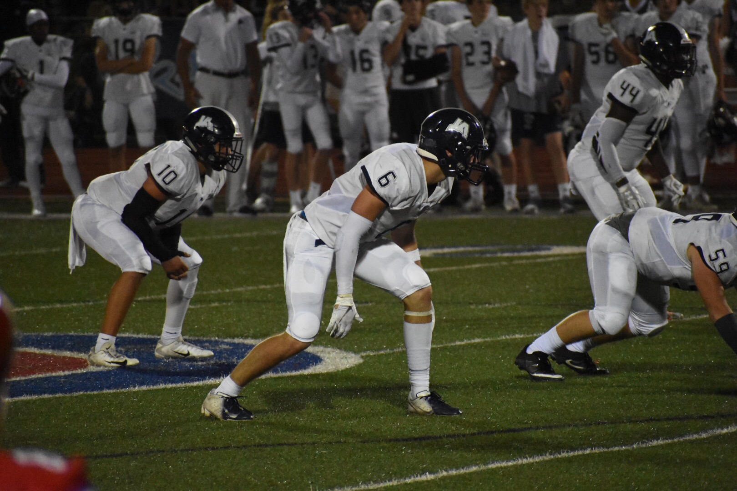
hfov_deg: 4.6
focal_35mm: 450
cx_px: 368
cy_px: 246
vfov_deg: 3.1
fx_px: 9212
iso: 10000
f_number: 6.3
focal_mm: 300
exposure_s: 1/800
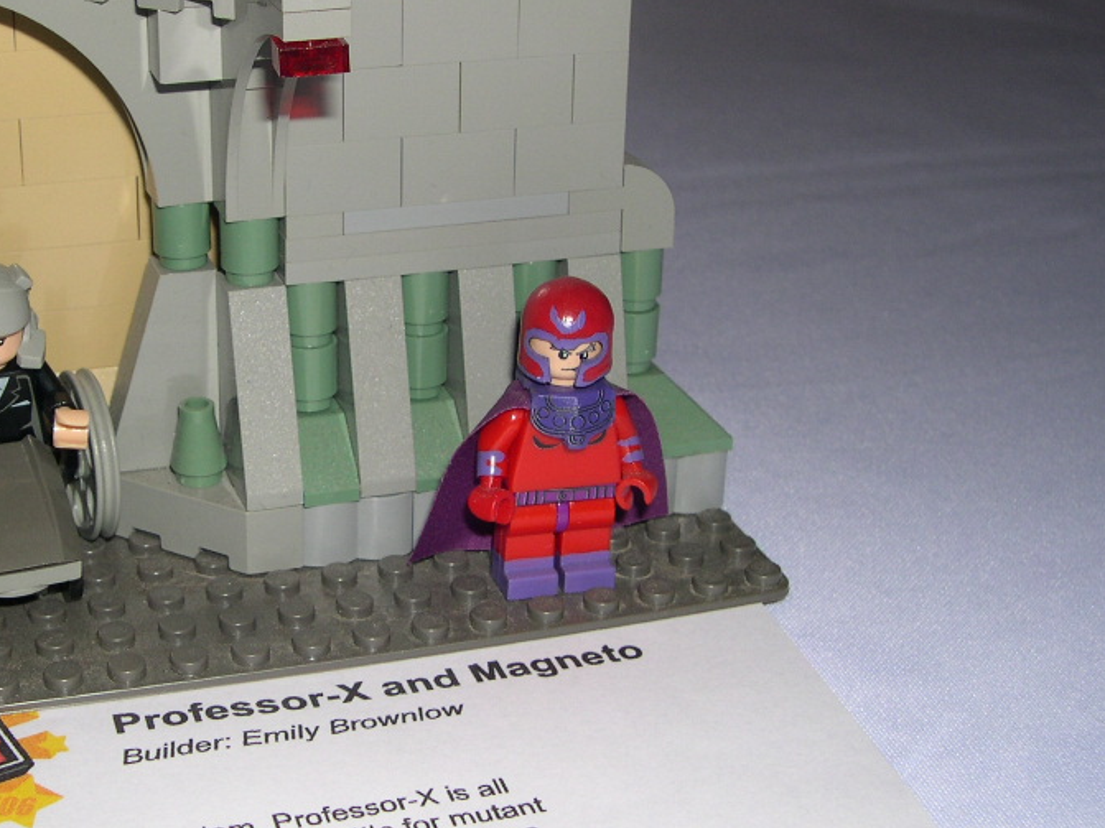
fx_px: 1851
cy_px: 393
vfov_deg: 25.2
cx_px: 359
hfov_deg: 32.9
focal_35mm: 58
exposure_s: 1/60
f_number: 7.6
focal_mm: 8
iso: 100
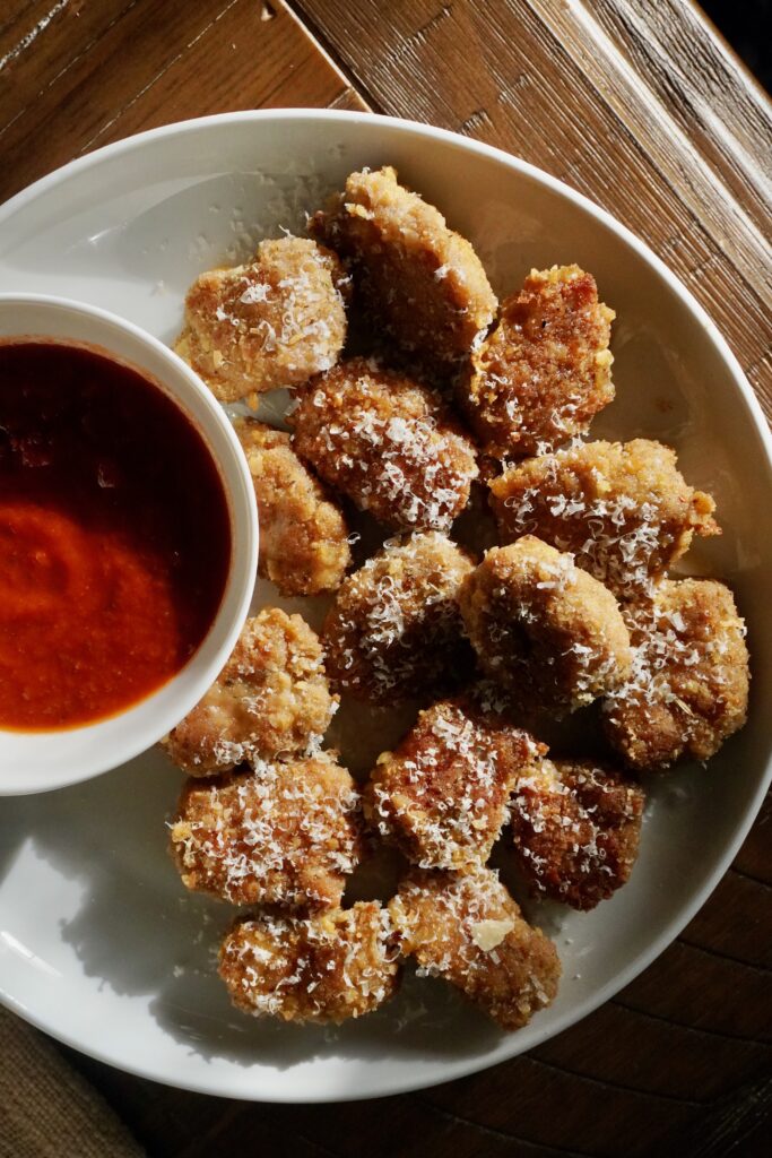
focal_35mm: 44
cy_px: 579
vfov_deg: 45.0
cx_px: 386
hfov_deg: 30.9
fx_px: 1399
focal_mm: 29
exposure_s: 1/4000
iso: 2500
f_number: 5.6
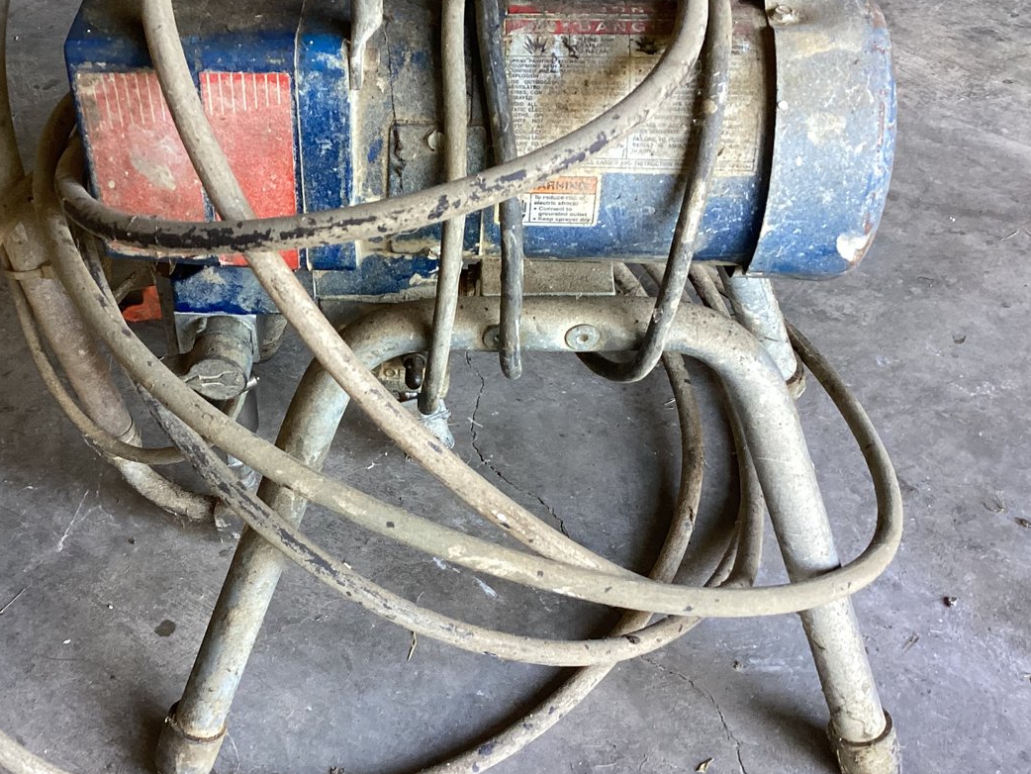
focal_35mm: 45
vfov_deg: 32.1
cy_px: 331
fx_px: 1341
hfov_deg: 41.5
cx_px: 343
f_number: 2.4
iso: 200
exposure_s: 1/50
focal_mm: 3.3
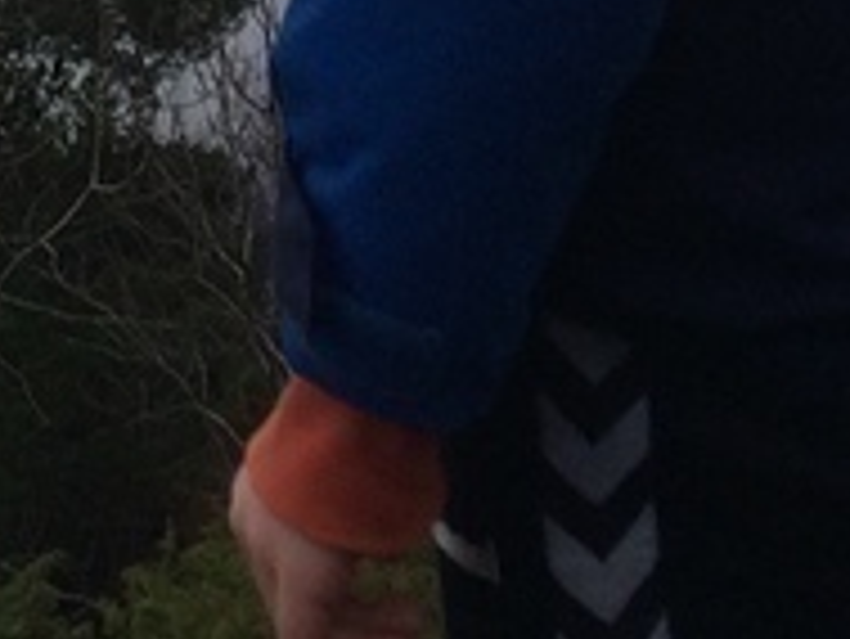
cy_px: -837
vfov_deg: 8.7
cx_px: -373
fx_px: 3858
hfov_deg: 12.1
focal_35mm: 157
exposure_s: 1/100
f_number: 2.2
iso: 32
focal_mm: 4.15
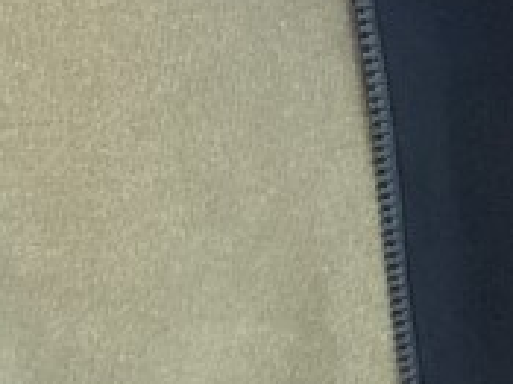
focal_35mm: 181
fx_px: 2681
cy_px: -468
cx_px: 833
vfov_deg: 7.7
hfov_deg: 10.5
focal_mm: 3.3
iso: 250
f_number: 2.4
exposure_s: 1/60
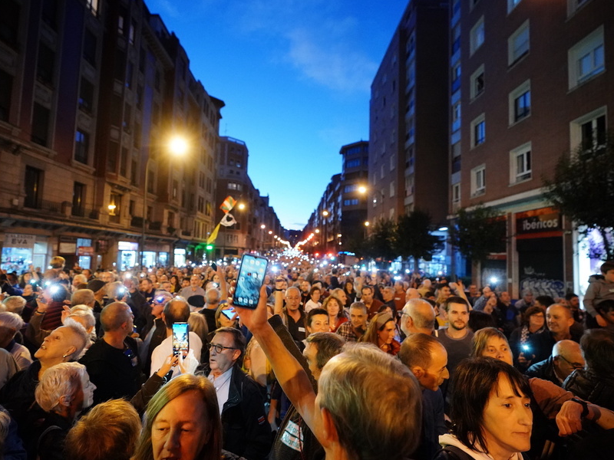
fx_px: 319
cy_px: 237
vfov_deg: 71.6
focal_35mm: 18
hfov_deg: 87.6
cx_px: 286
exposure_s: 1/200
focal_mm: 16
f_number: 2.8
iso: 6400
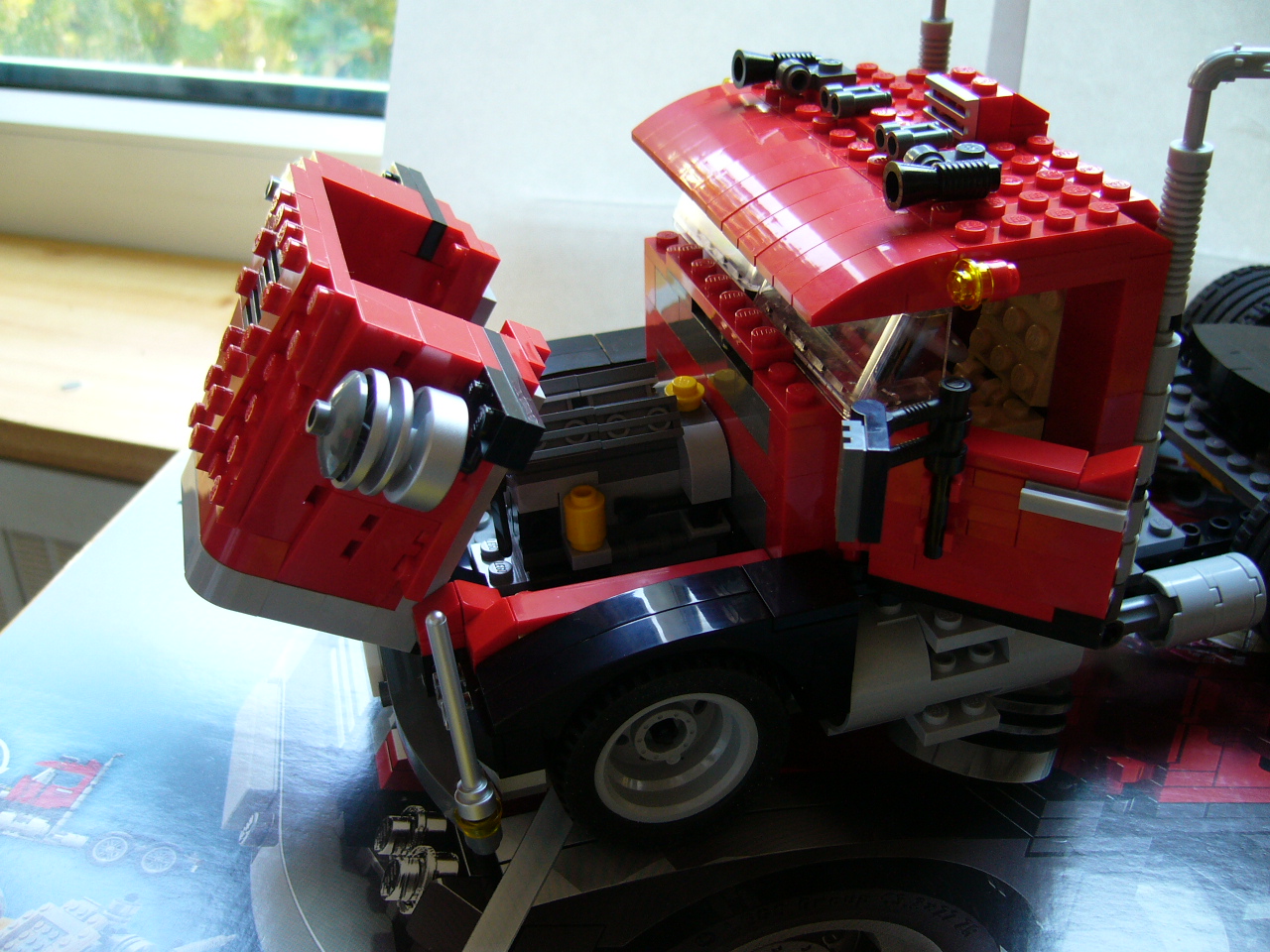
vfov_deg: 40.7
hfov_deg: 52.6
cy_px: 476
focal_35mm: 35
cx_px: 635
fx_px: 1284
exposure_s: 1/20
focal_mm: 5.8
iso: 100
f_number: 2.8
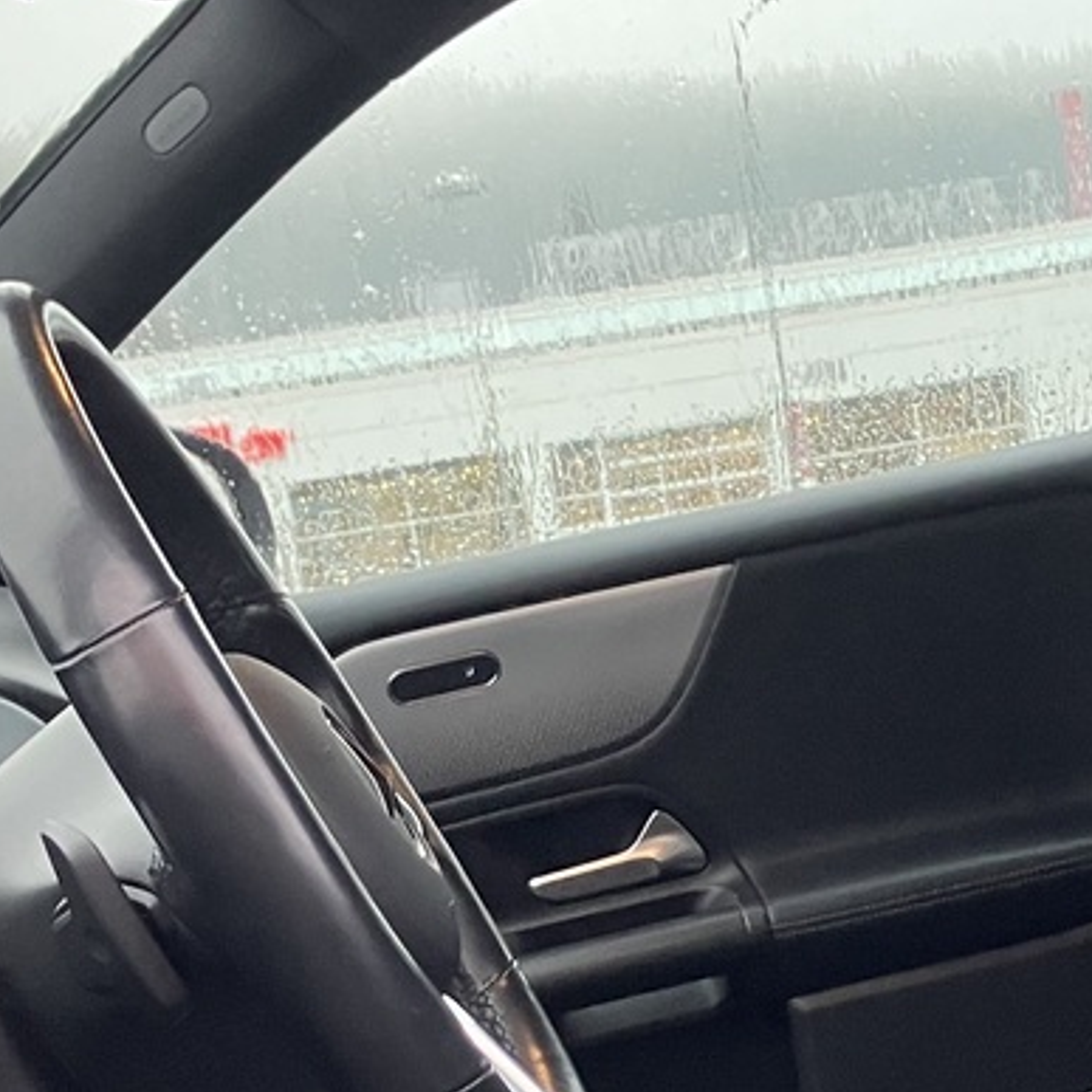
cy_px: 909
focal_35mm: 92
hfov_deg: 18.8
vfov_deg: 18.7
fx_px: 3284
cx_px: 711
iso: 125
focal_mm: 3.99
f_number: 1.8
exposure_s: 1/60
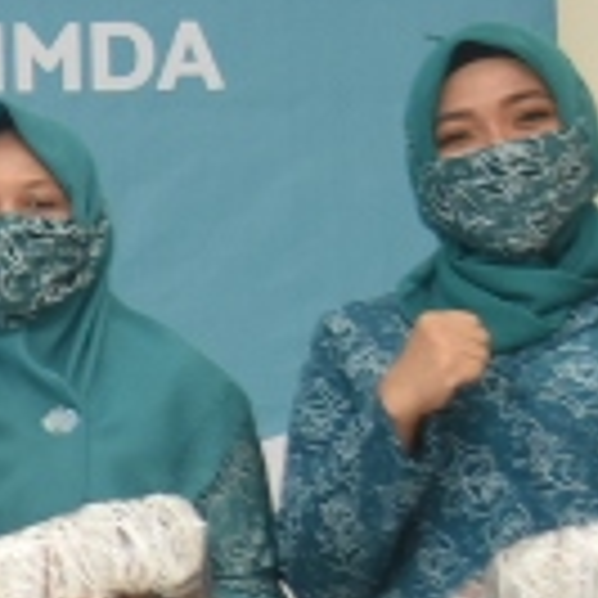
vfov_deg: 7.7
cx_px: -1054
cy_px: 549
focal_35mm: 228
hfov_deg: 7.0
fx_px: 4456
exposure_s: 1/100
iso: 1600
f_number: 4
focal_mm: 40
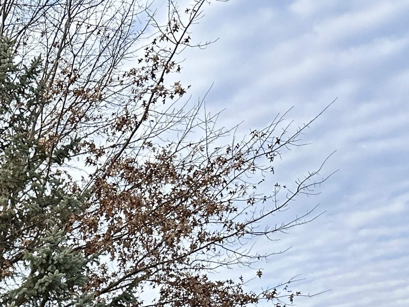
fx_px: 1040
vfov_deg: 14.8
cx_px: -270
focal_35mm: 88
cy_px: 543
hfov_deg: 18.6
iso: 80
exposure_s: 1/1845
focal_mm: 6.86
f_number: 1.78
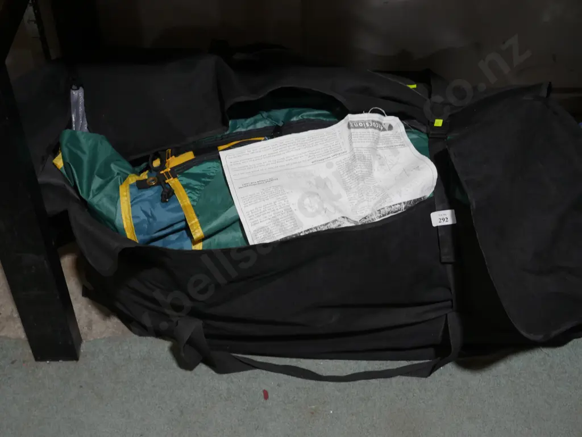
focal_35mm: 52
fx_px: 875
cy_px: 218
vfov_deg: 28.1
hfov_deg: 36.8
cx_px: 291
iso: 640
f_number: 5.3
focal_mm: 26
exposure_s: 1/60
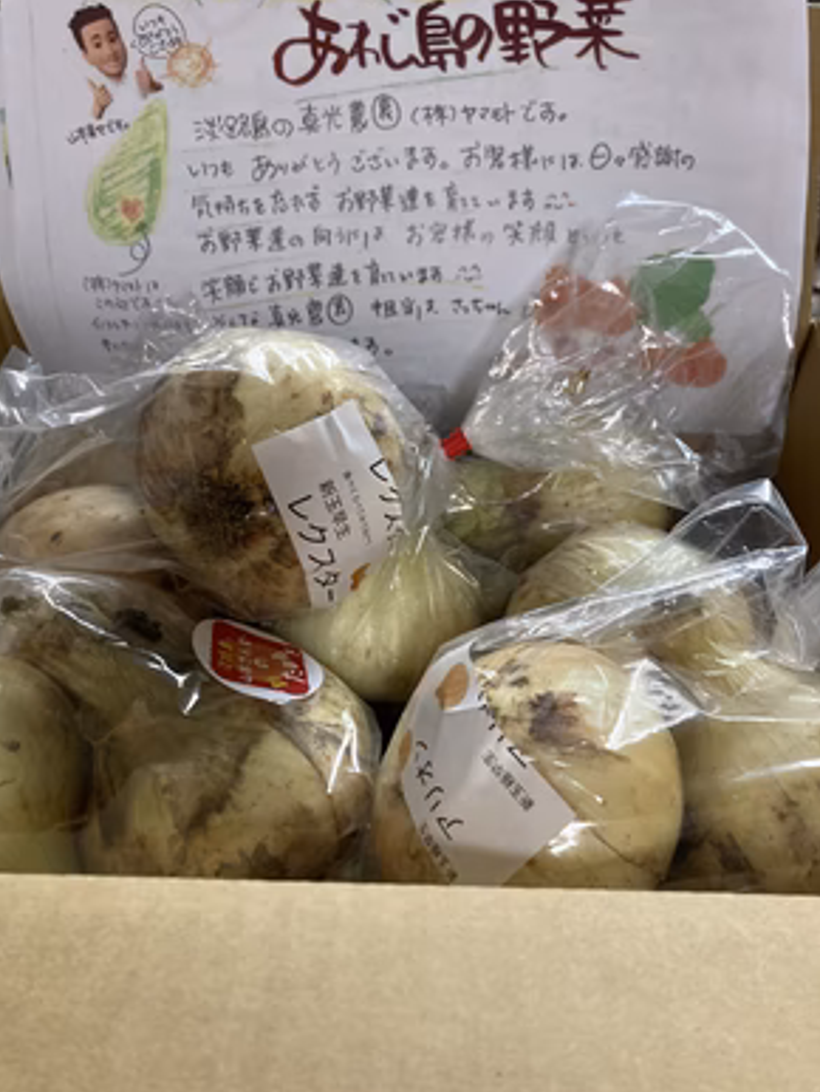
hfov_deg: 48.3
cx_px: 399
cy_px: 529
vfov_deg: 61.6
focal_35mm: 29
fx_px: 915
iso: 160
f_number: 1.8
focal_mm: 3.99
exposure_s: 1/50
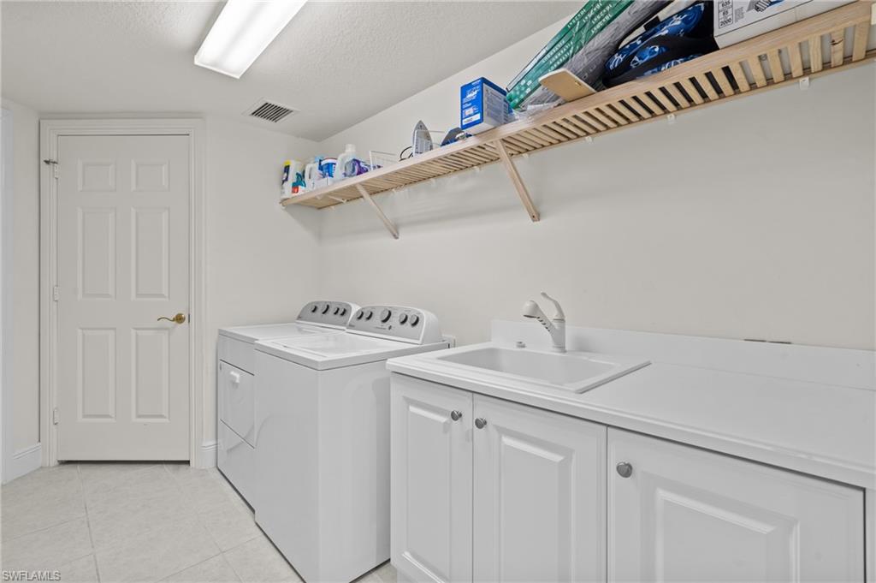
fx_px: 389
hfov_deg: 96.8
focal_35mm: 16
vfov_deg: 73.7
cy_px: 292
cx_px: 438
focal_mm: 16
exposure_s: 1/1.25
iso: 200
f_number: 9
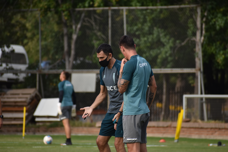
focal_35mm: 450
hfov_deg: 4.6
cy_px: 76
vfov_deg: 3.1
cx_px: 114
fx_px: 2850
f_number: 6.3
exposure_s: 1/1000
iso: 640
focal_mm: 300
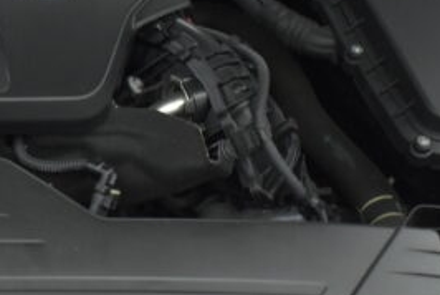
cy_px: 162
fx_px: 954
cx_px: 12
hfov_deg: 24.9
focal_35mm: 78
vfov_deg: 17.5
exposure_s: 1/100
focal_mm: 18
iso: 1600
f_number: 3.5
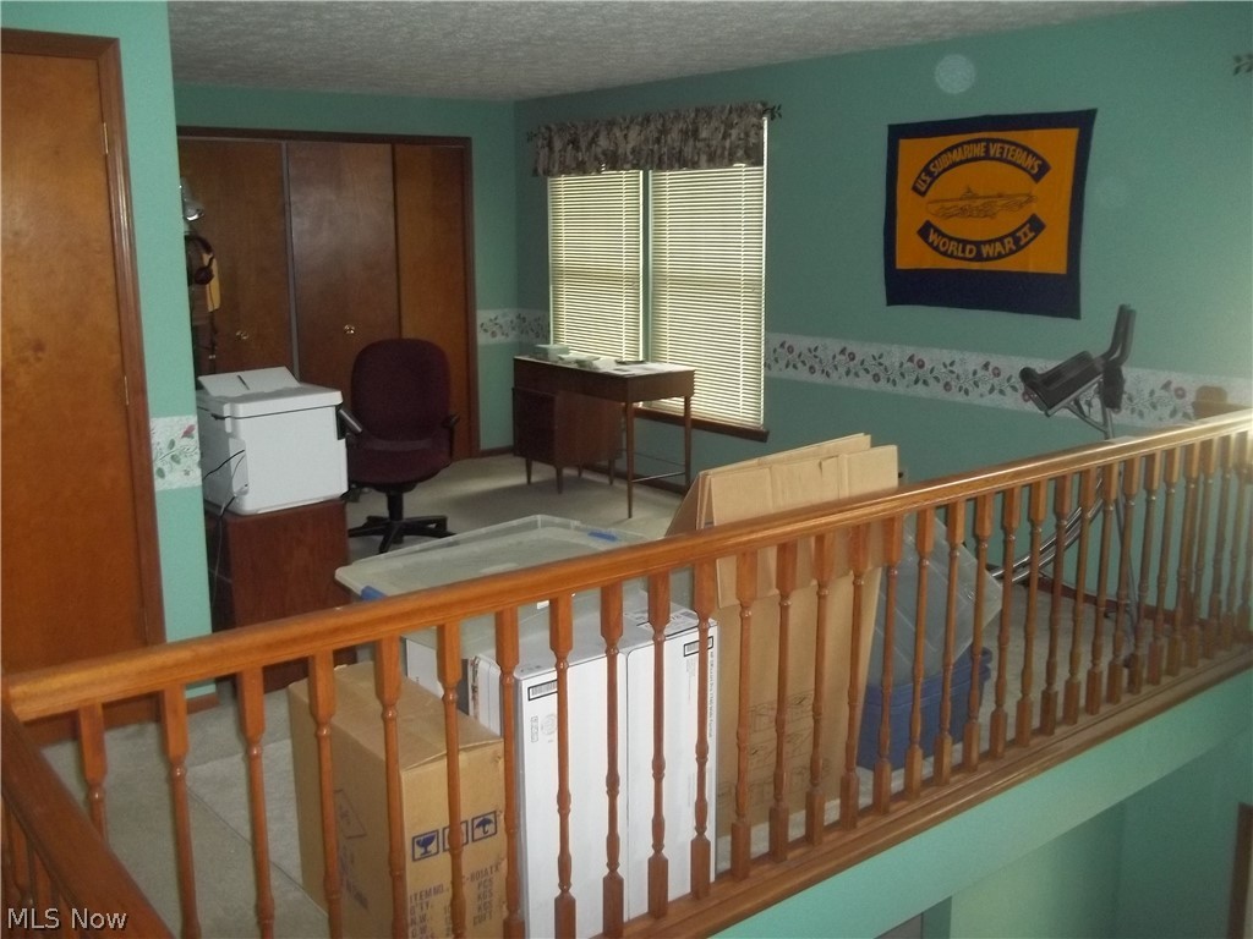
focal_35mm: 32
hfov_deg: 56.8
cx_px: 626
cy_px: 470
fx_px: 1158
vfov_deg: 44.2
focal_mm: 5.7
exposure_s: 1/30
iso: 250
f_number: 2.9
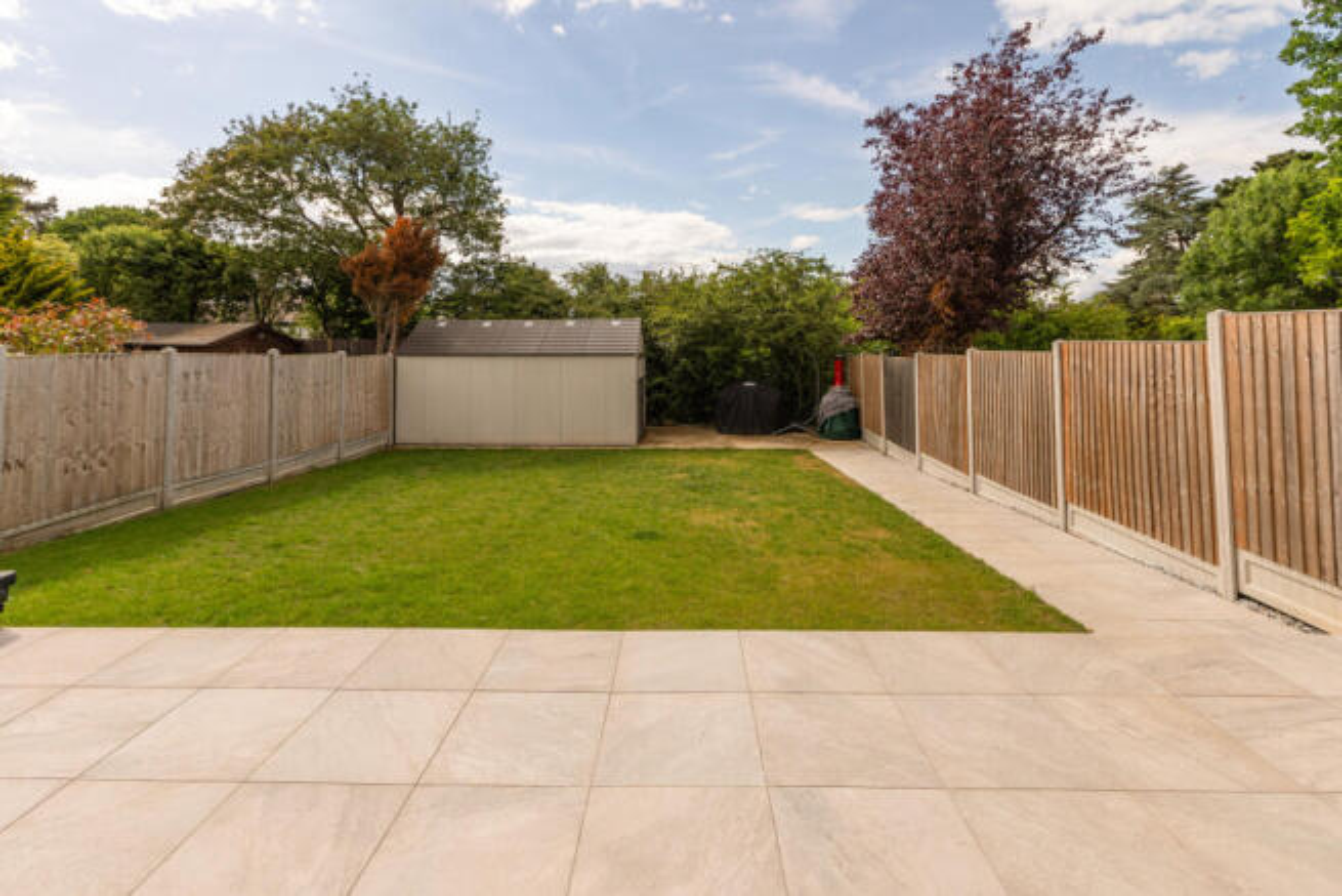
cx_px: 671
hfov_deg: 96.7
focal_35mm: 16
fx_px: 597
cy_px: 448
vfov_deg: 73.8
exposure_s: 1/800
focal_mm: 16
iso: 320
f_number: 8
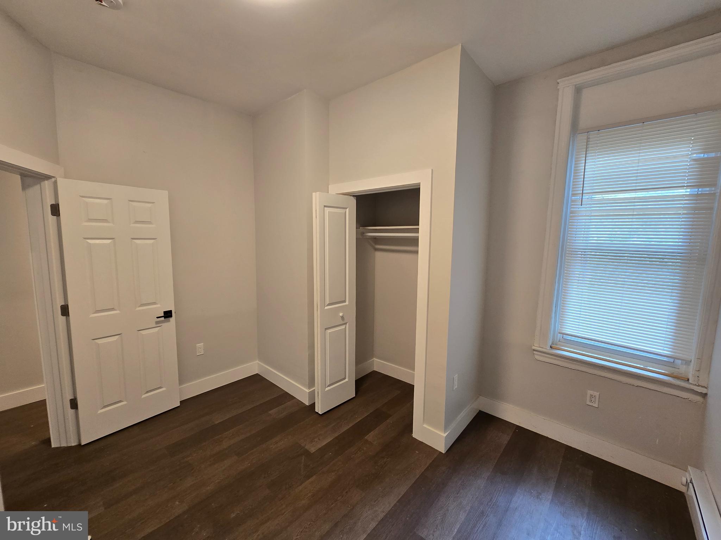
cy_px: 270
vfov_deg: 89.9
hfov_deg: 106.2
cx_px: 360
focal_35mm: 13
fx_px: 271
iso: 125
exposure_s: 1/60
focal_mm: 2.2
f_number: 2.2
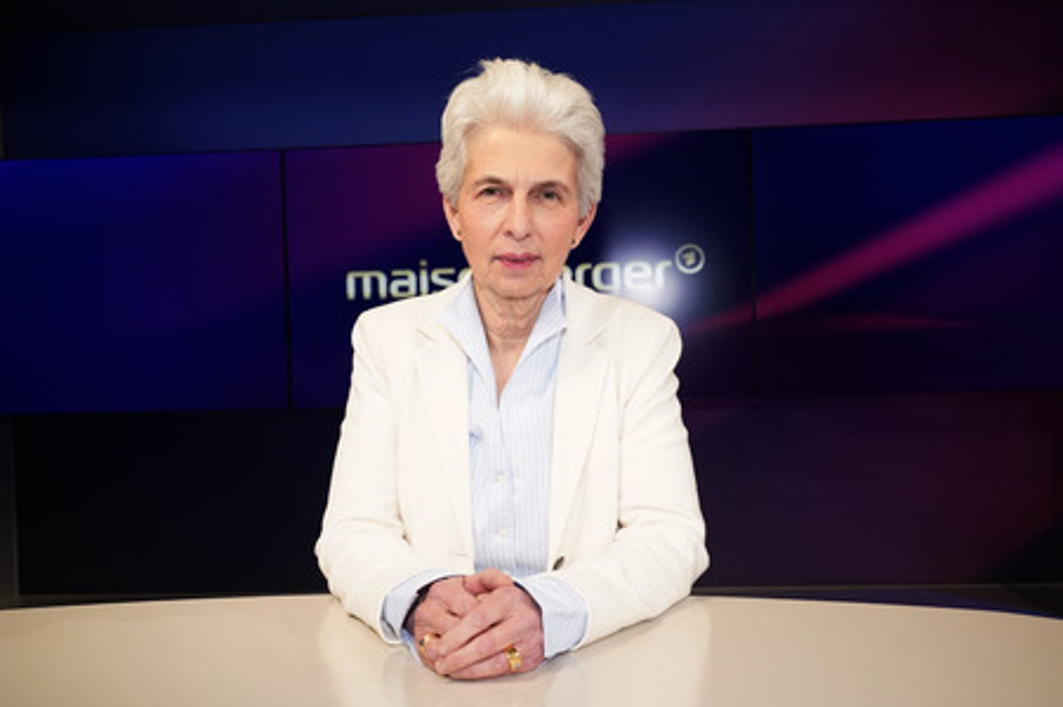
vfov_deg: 38.8
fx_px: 1003
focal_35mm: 34
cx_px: 532
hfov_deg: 55.8
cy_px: 354
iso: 2000
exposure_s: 1/160
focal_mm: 34
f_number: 5
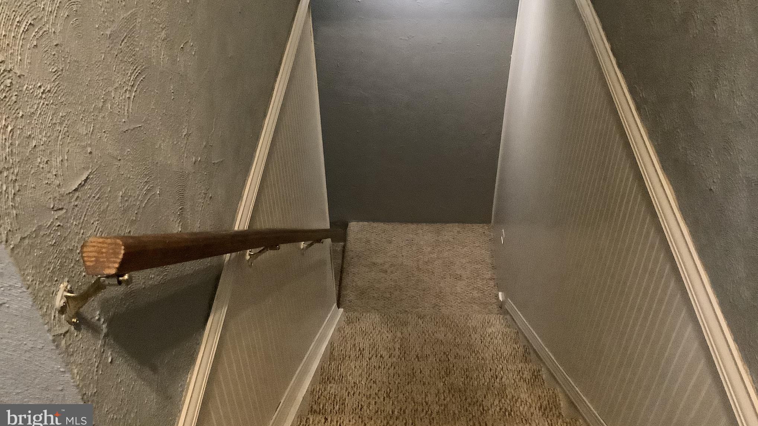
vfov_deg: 34.4
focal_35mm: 34
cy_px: 149
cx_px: 381
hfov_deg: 58.0
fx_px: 683
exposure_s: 1/17
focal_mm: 3.3
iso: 800
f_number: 2.4
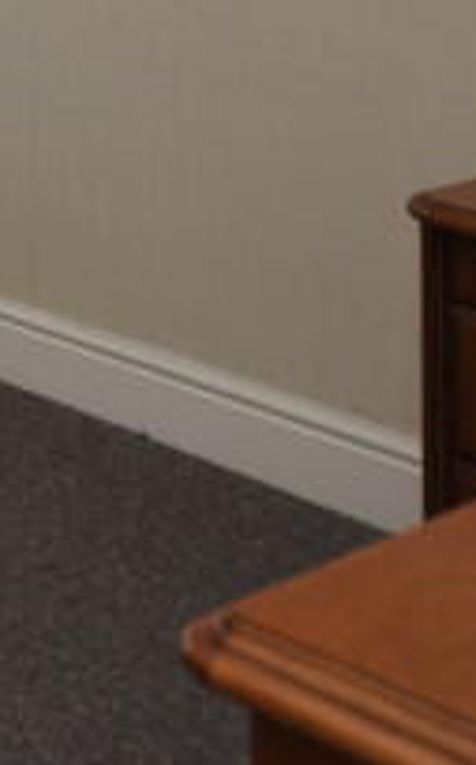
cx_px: -667
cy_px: -429
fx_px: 1838
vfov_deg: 19.9
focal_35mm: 88
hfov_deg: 11.9
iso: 100
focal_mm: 11.5
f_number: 5
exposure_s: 1/200
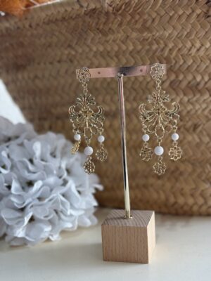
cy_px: 140
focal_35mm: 52
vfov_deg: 36.8
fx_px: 423
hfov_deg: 28.0
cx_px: 106
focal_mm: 5.96
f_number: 1.6
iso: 80
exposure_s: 1/100
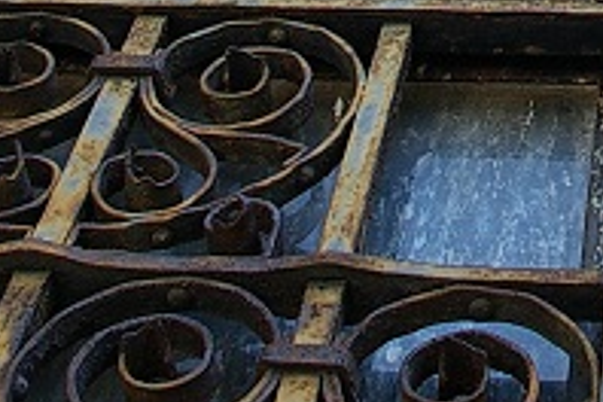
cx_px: 678
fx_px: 1960
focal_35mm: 117
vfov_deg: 10.8
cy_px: -375
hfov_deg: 16.9
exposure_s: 1/90
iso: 400
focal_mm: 18
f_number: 5.6
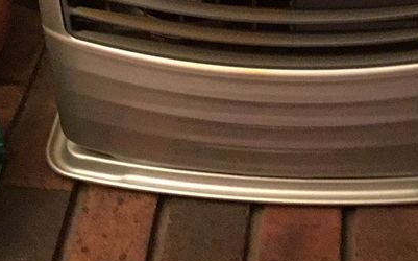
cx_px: 282
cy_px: -60
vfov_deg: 15.3
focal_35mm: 82
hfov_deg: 25.1
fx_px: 933
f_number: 2.4
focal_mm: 3.3
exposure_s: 1/17
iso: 500
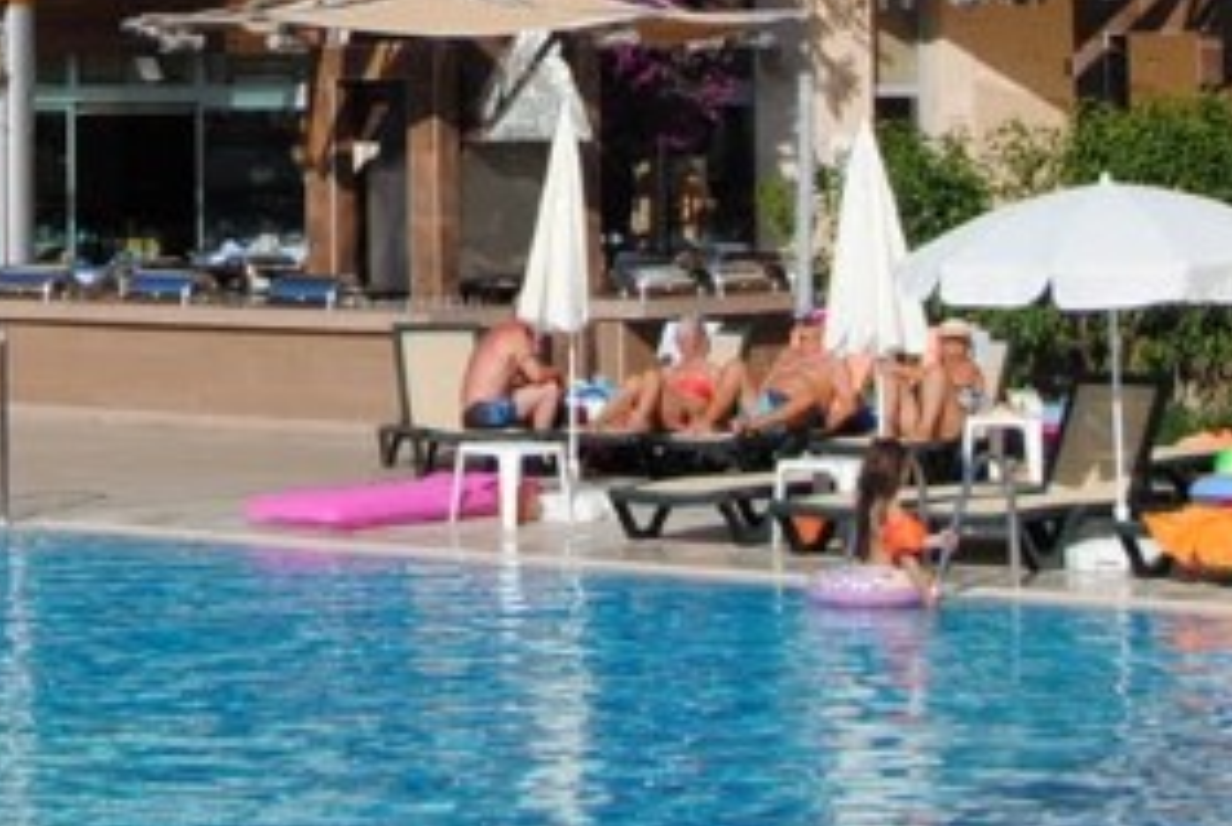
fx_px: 5073
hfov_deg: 13.7
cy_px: -327
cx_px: 60
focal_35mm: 148
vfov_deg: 9.1
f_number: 8
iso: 100
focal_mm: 24
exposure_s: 1/250
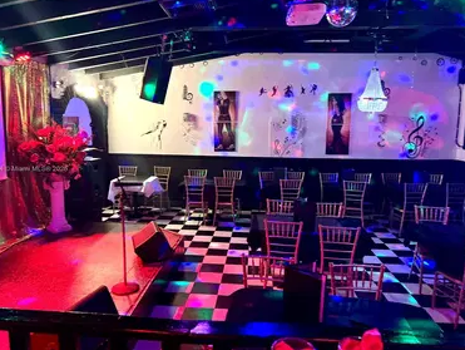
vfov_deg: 49.8
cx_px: 218
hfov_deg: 63.3
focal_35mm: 28
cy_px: 169
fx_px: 376
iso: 500
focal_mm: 5.7
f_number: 1.5
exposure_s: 1/41
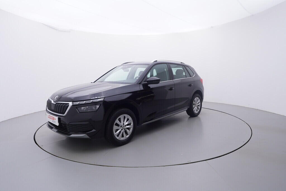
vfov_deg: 56.2
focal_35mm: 22
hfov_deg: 77.3
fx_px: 179
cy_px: 96
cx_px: 143
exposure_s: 1/80
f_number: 5
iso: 200
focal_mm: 15
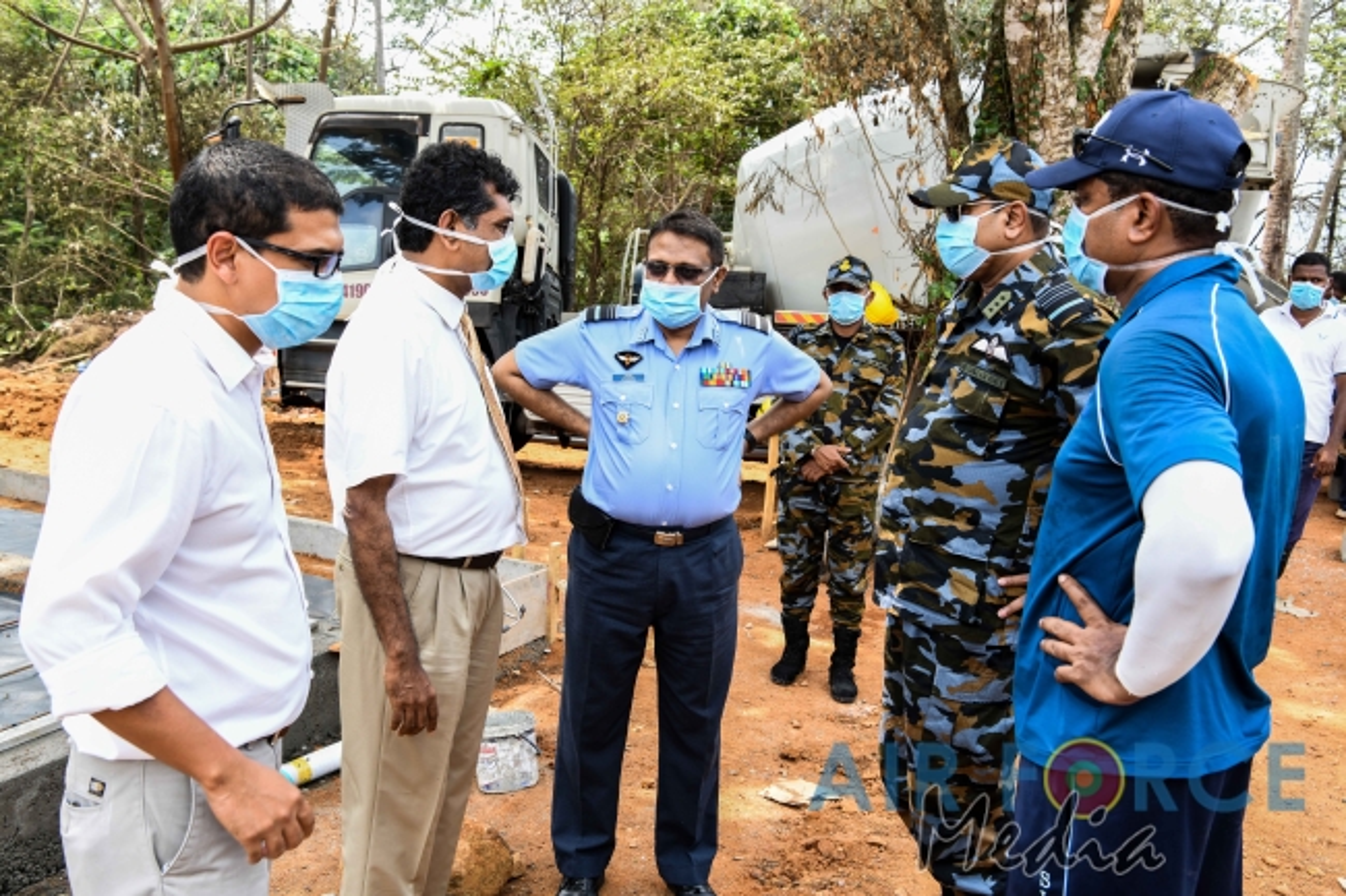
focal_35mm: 36
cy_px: 448
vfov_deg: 36.9
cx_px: 673
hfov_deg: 53.1
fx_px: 1346
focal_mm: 36
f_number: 8
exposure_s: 1/160
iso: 400
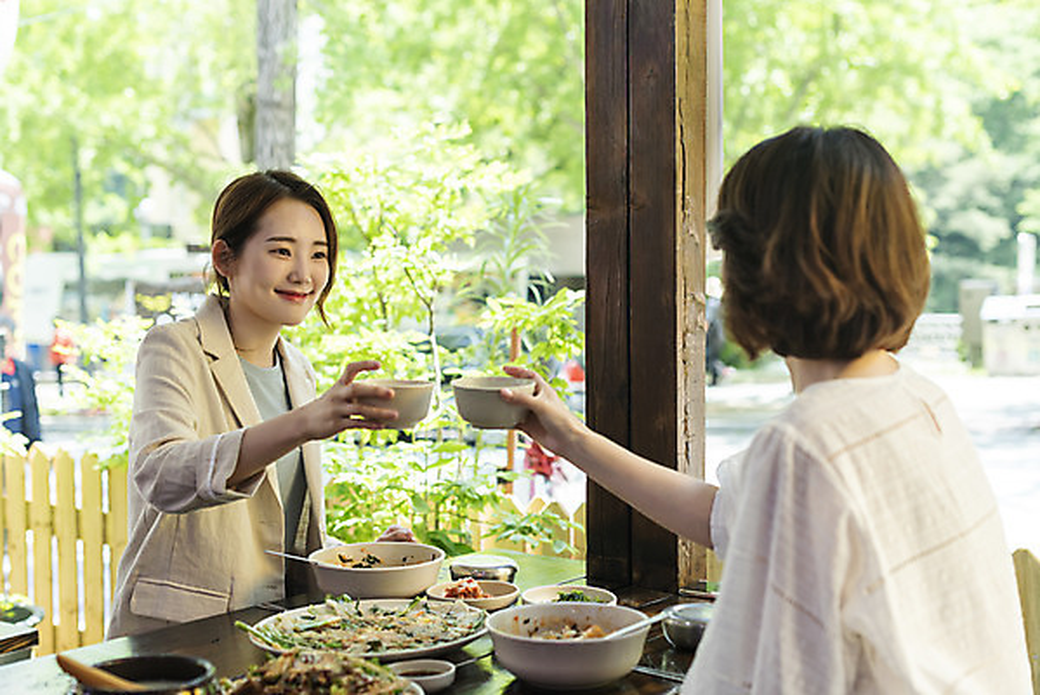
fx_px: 1445
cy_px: 348
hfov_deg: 39.6
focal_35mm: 50
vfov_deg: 27.0
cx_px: 520
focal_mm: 50
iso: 400
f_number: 3.2
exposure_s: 1/640
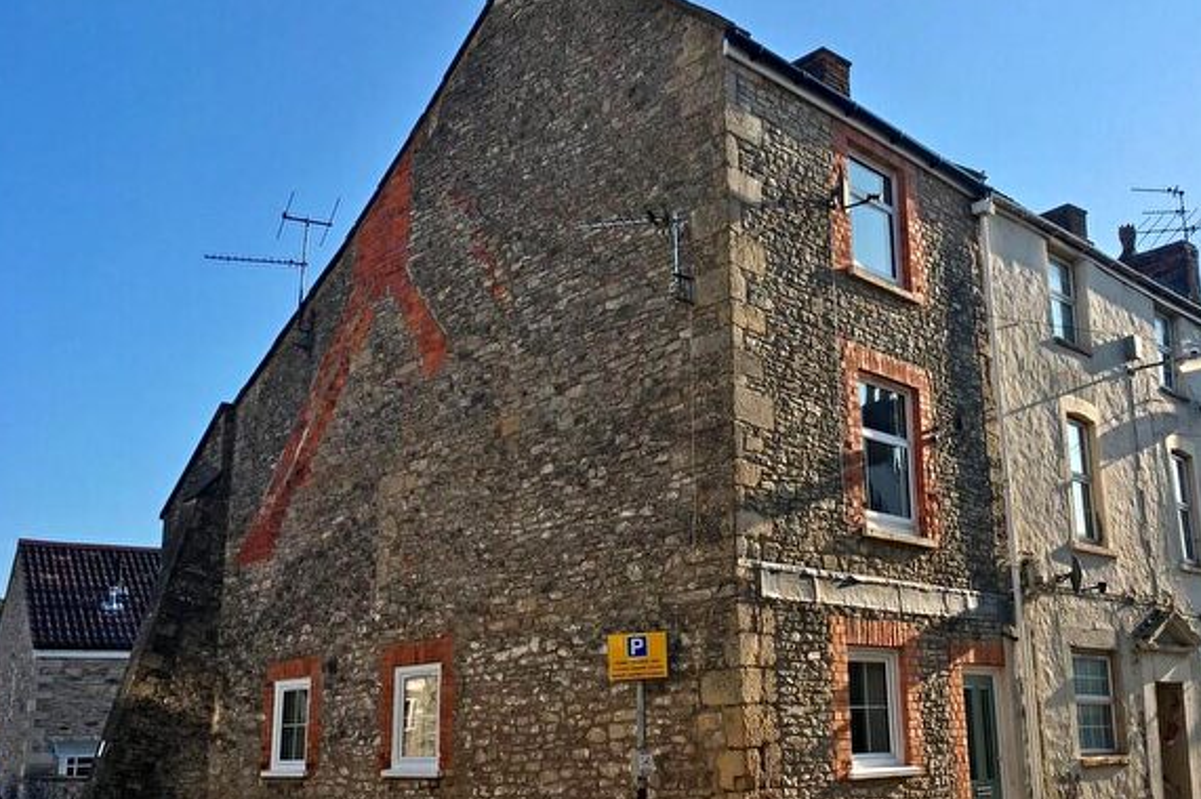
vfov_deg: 35.9
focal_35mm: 37
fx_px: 1234
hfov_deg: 51.6
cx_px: 717
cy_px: 434
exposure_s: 1/1202
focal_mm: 4.15
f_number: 2.2
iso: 25
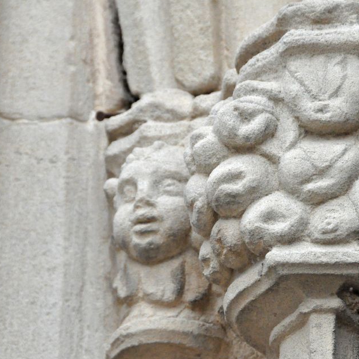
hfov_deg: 4.3
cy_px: 184
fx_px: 4834
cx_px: 256
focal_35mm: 412
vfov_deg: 4.3
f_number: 8
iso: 3200
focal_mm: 200
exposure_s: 1/1000
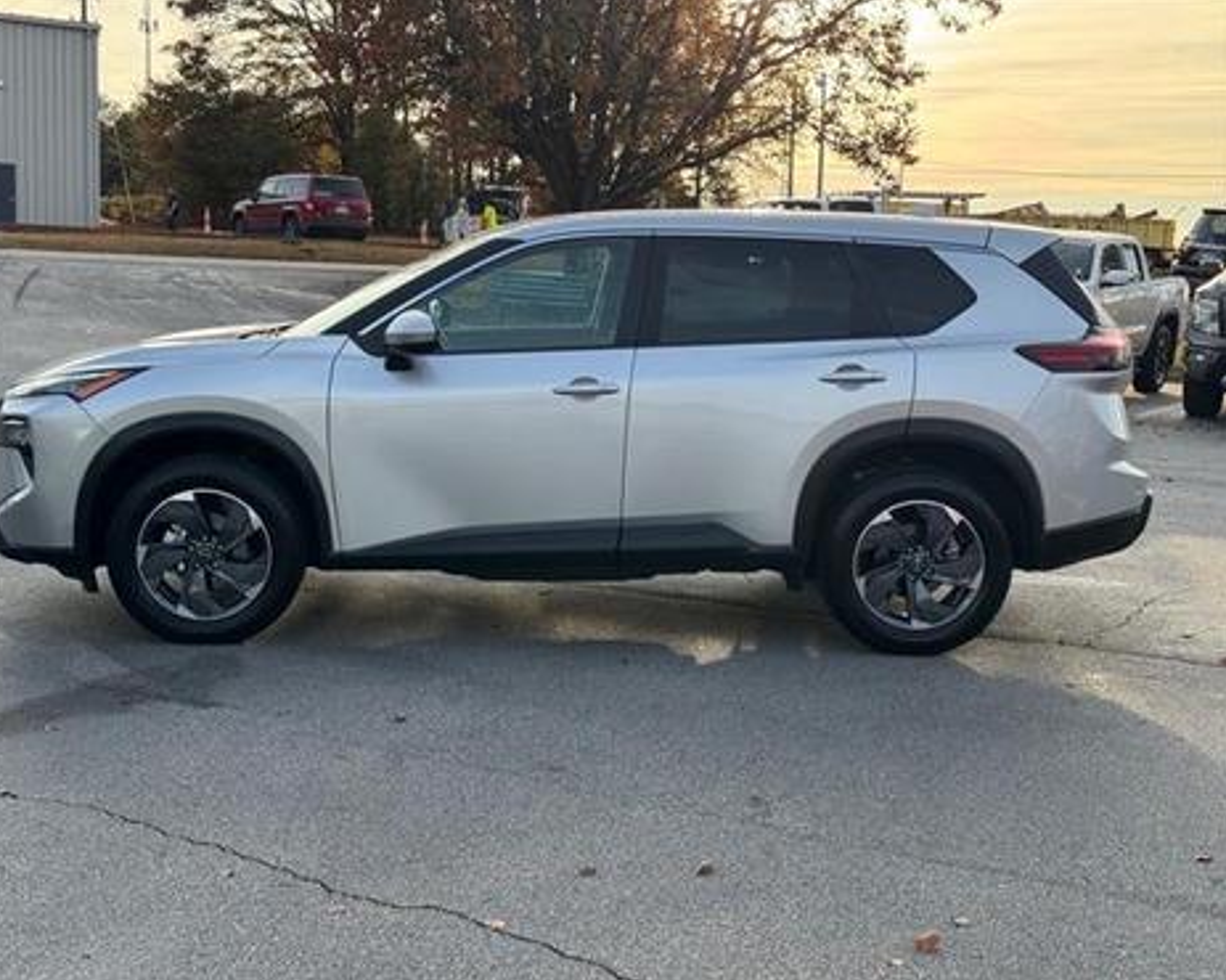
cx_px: 564
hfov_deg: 36.6
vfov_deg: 29.7
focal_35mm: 51
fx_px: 1850
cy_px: 490
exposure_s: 1/913
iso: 64
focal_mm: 6.76
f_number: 1.78
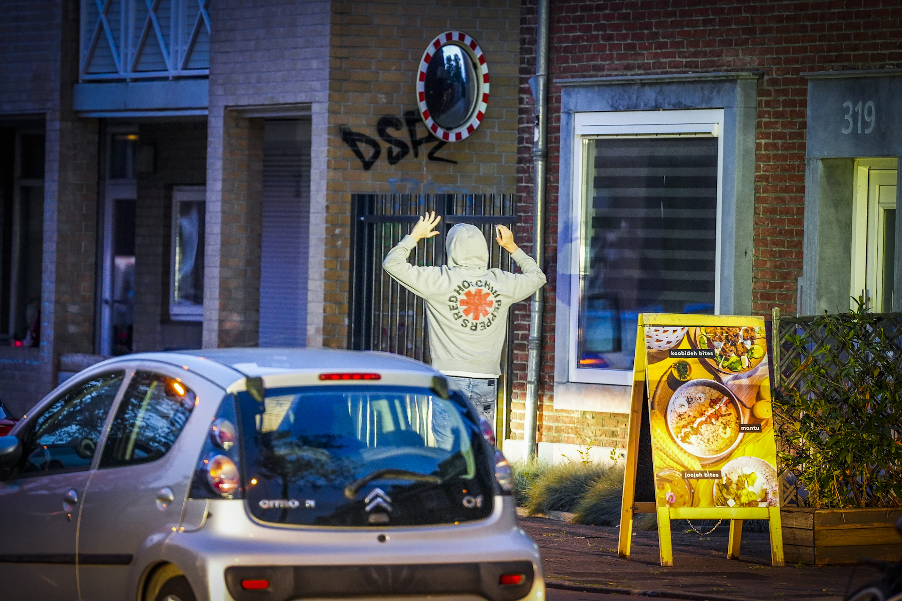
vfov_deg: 6.9
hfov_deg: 10.3
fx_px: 5011
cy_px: 300
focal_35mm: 200
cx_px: 451
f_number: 2.8
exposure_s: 1/100
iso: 3200
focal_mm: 200
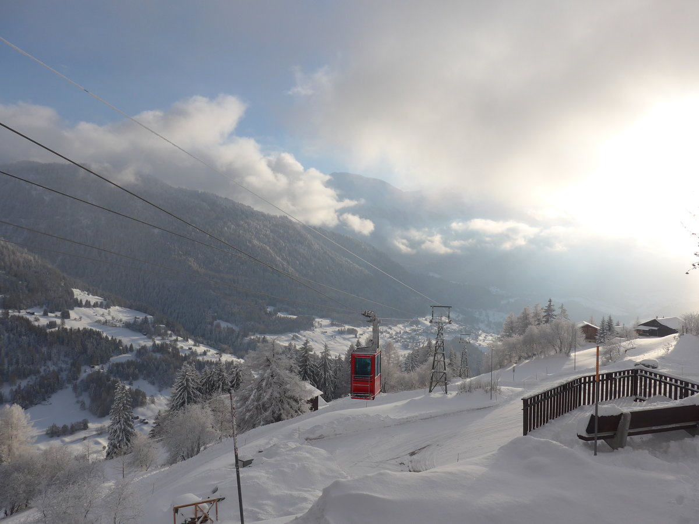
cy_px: 262
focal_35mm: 29
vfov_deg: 48.2
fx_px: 586
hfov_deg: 61.7
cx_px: 350
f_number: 3.5
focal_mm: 6
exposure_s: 1/1600
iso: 80
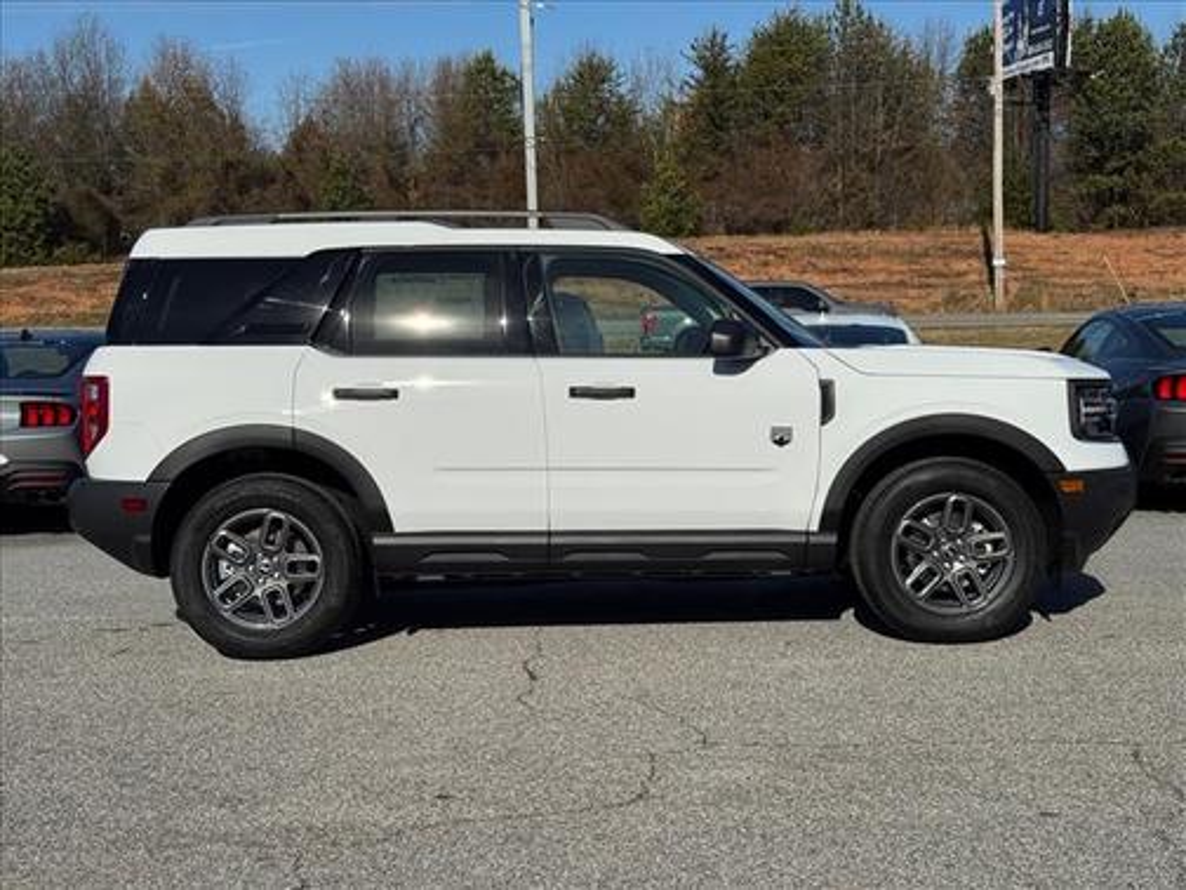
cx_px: 593
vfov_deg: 30.3
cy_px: 445
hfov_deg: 39.7
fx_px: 1645
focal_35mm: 48
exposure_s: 1/15385
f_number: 1.78
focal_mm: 6.76
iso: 80
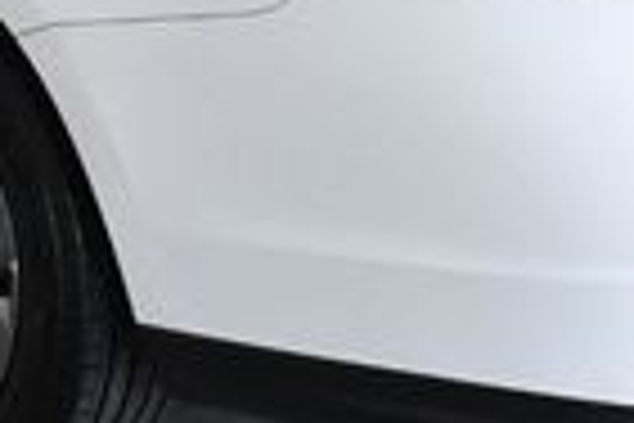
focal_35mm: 154
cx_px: 130
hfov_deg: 13.3
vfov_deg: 8.8
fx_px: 2712
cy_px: -153
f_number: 11
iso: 2500
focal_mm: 23
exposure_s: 1/500
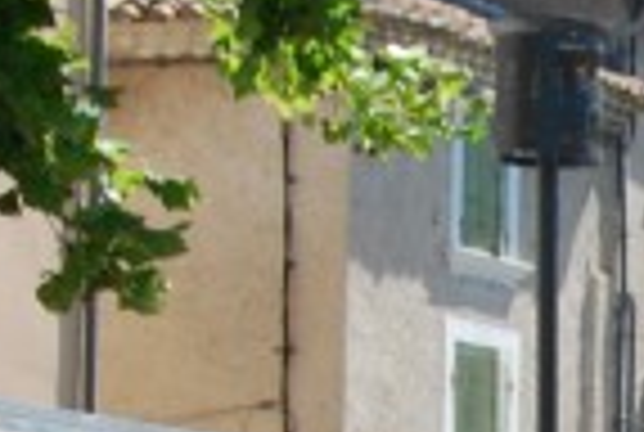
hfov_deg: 7.6
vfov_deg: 5.2
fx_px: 4697
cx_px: 1146
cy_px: 882
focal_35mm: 262
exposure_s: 1/400
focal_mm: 28
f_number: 10
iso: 400
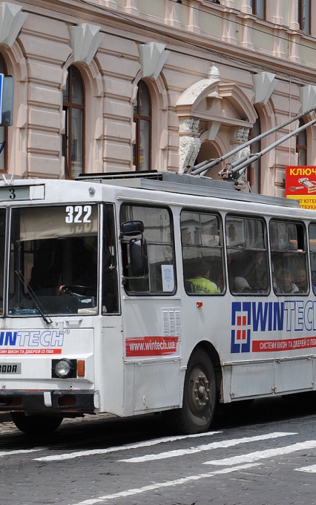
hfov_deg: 10.3
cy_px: 254
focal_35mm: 127
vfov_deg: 16.5
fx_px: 1746
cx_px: 149
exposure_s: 1/320
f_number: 9
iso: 100
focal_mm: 55
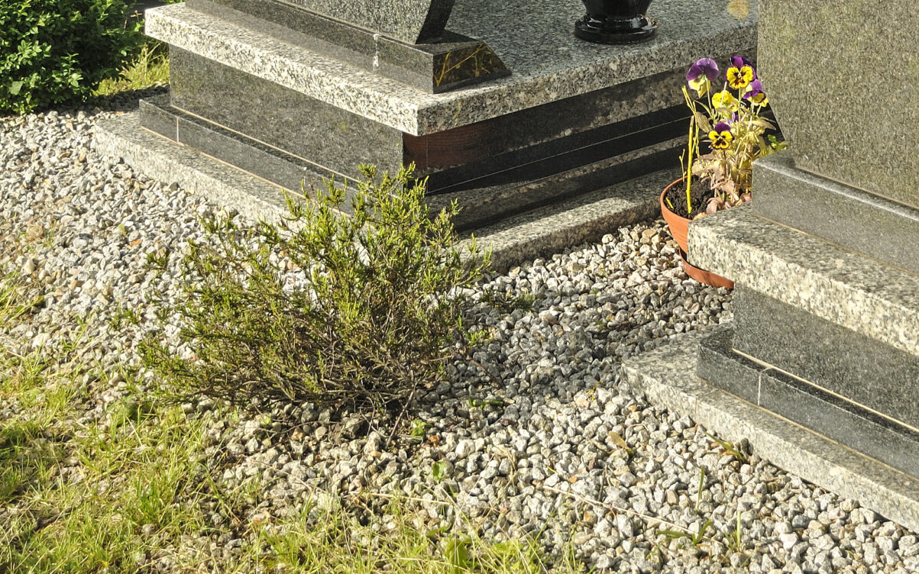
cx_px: 613
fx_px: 1954
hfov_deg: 26.3
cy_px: 13
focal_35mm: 78
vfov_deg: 16.4
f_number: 4
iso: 200
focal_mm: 24
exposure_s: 1/320
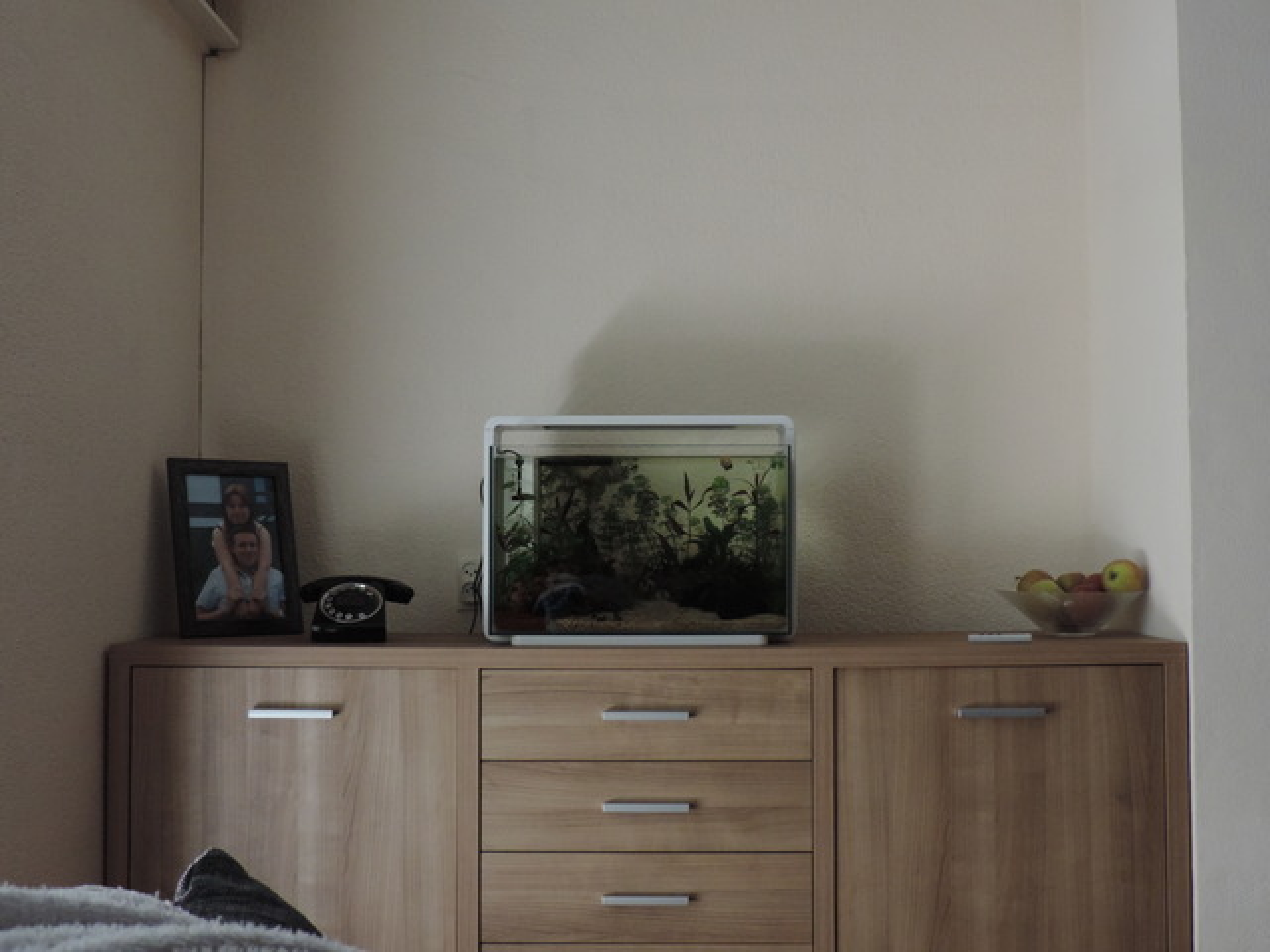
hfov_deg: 46.8
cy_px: 476
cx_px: 635
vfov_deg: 36.0
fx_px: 1468
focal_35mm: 40
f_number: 3.3
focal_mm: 7.1
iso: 560
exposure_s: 1/13
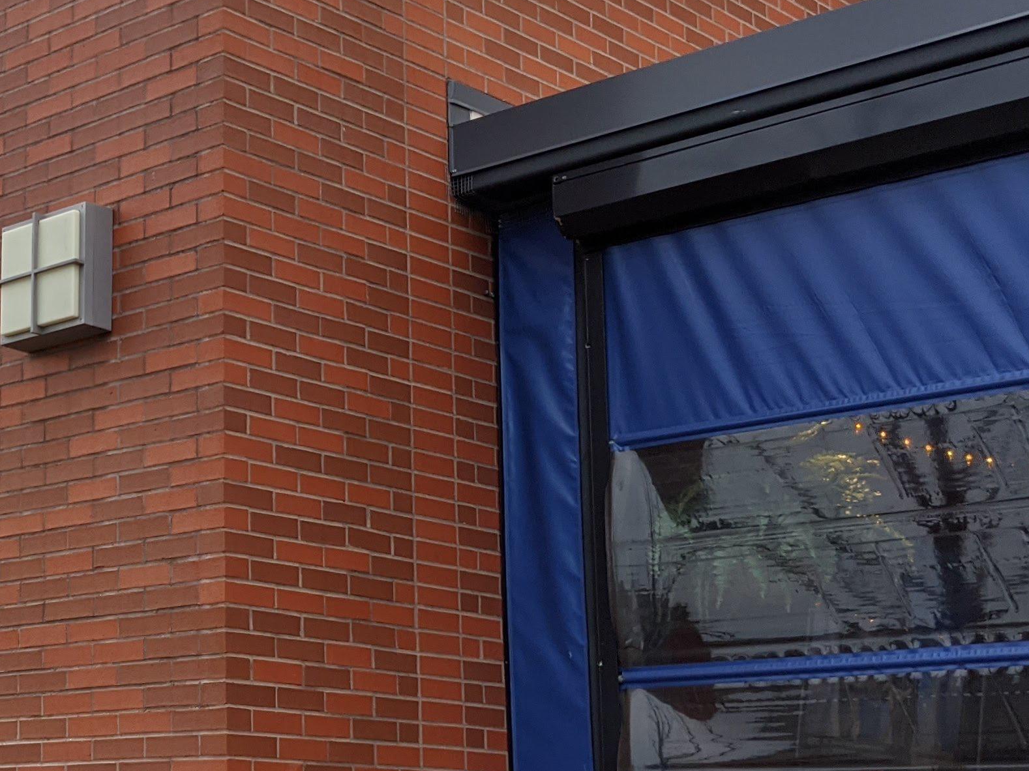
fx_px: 2051
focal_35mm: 69
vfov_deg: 21.3
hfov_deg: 26.8
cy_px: 457
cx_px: 31
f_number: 1.73
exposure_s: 1/182
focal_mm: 4.38
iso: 57
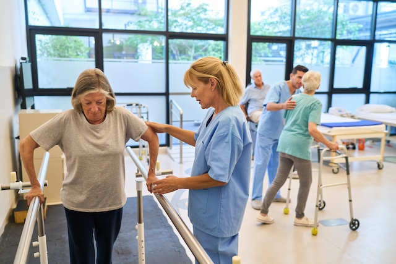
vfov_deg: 37.9
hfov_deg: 54.4
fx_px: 385
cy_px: 132
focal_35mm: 35
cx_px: 198
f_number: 2.5
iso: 320
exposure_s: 1/125
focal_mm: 35
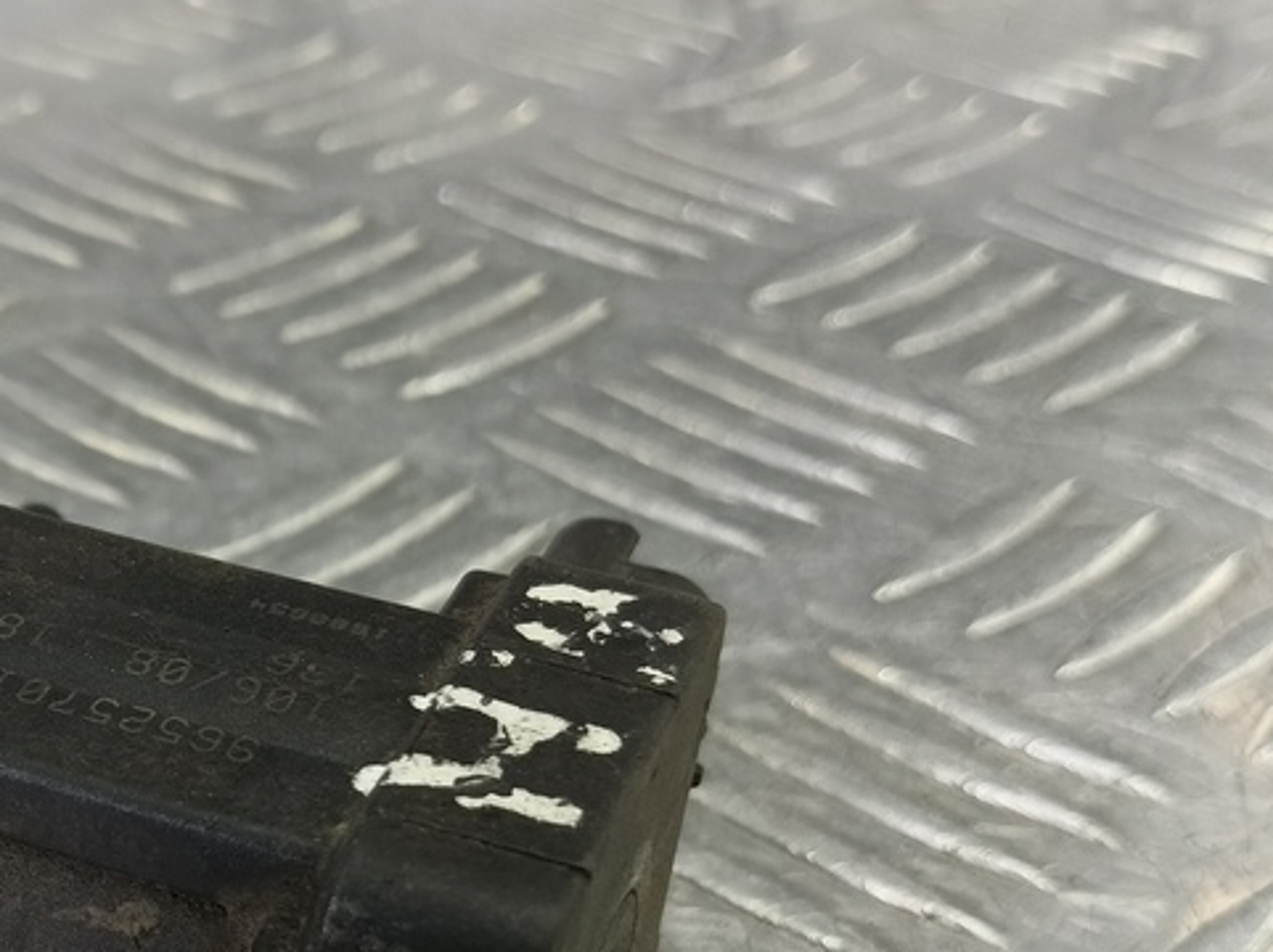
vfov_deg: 28.6
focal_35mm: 49
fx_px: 1801
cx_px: 85
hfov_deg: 36.1
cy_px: 836
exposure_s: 1/50
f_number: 1.6
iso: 135
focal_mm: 4.11
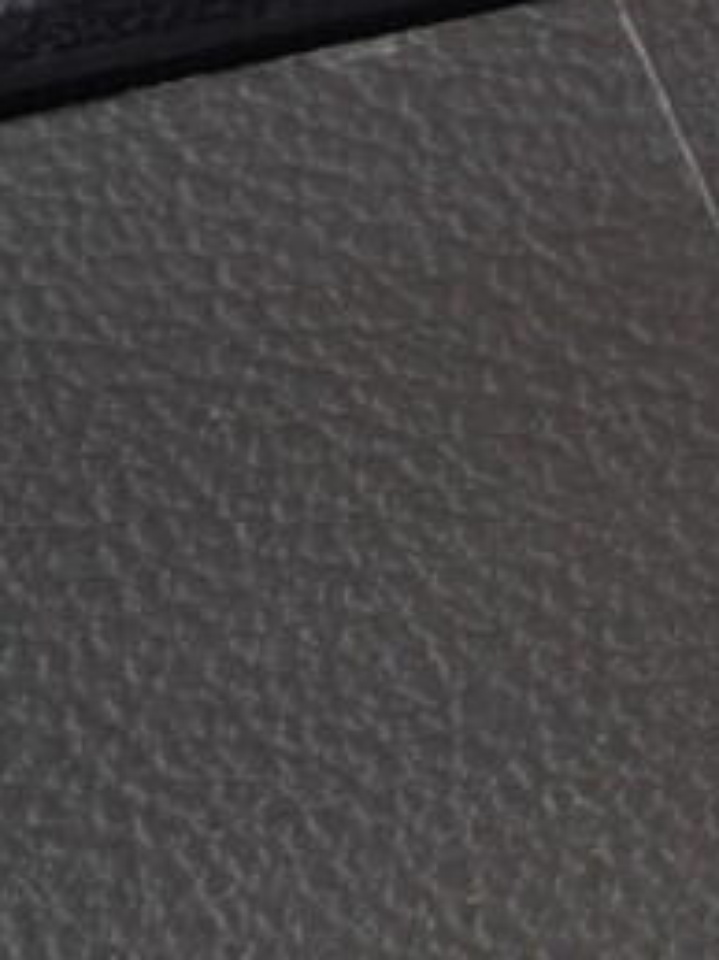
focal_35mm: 137
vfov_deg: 14.4
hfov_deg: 9.7
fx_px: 3797
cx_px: 1653
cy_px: 691
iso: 400
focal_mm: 24
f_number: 2.8
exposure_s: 1/40
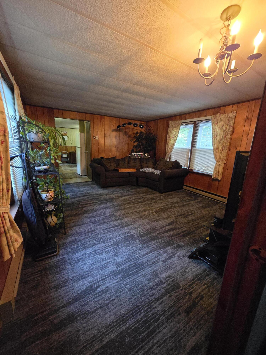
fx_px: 133
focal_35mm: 13
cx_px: 133
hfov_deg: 89.9
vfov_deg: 106.2
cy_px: 178
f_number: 2.2
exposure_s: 1/60
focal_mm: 1.7
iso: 1600
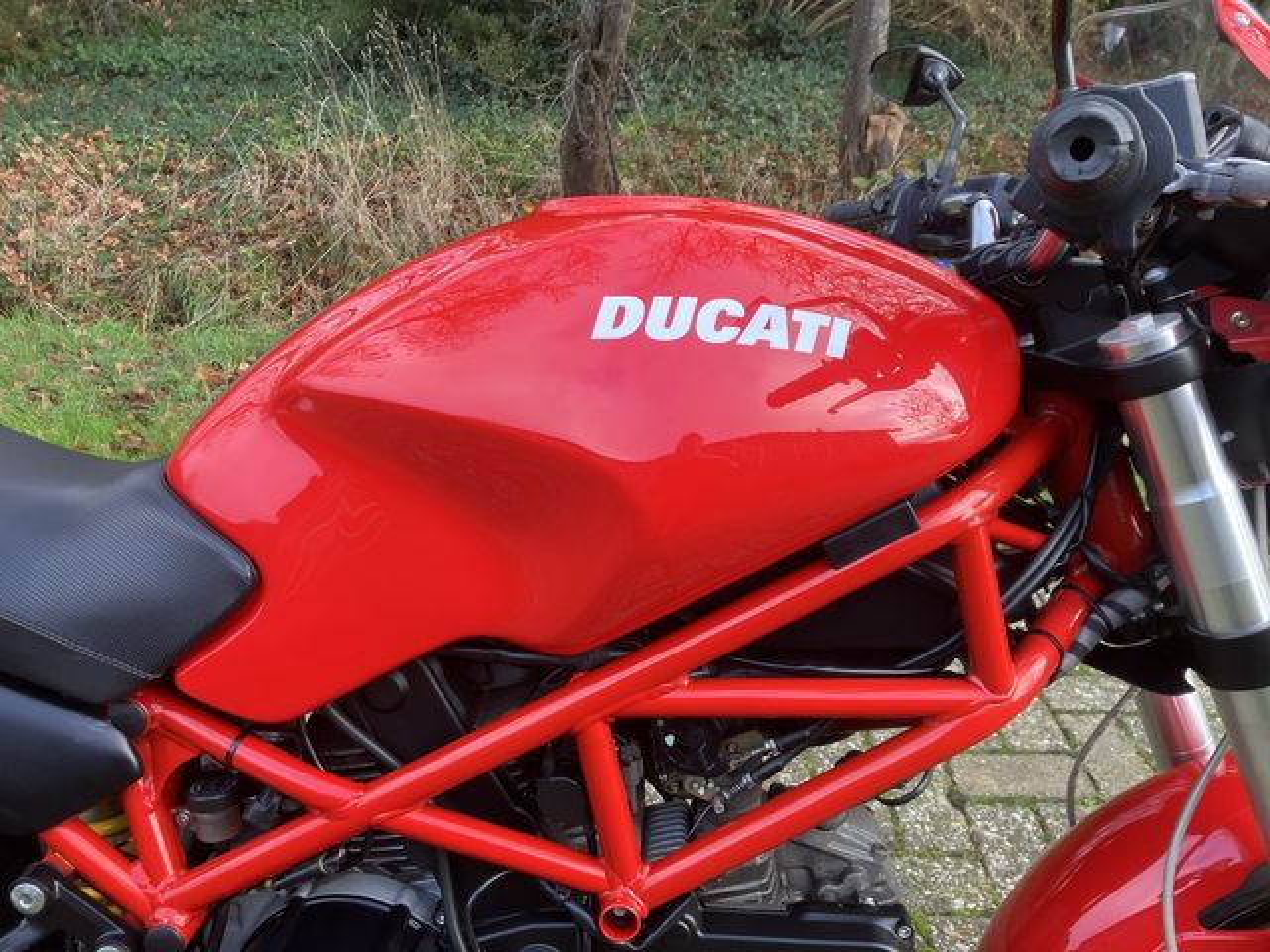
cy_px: 476
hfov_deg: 63.4
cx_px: 635
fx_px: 1027
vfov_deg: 49.7
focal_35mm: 28
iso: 64
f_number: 1.8
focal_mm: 3.99
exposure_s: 1/121
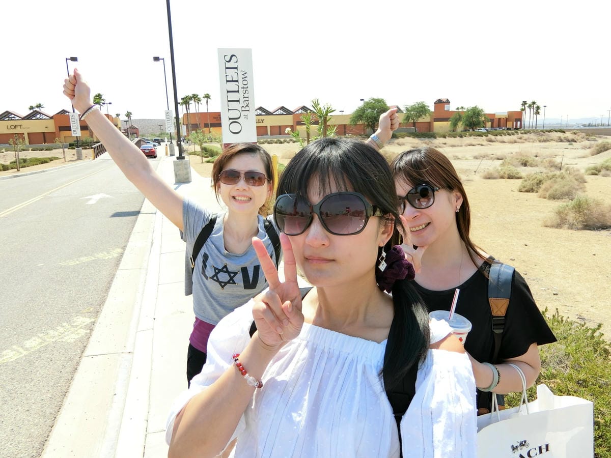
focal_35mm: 25
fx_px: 441
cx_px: 306
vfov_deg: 54.9
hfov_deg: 69.4
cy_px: 229
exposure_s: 1/800
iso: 80
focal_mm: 5.4
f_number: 2.8
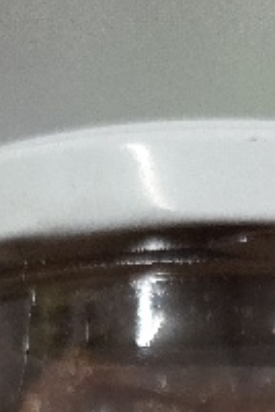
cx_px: 228
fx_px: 1088
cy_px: 793
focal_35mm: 95
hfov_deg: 14.3
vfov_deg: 16.8
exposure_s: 1/101
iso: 500
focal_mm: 6.3
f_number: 1.7
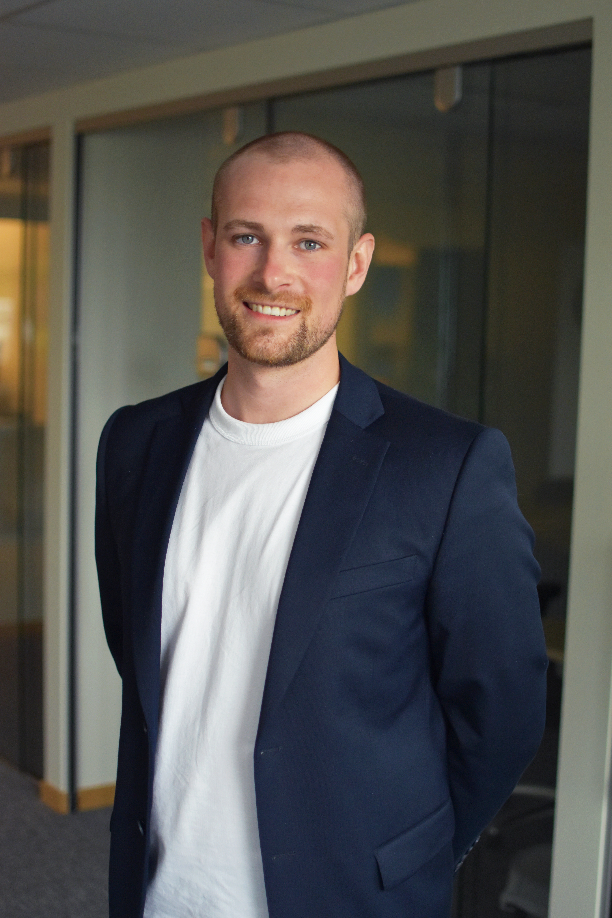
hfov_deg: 25.8
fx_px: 1339
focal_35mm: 52
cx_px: 306
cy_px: 459
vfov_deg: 37.9
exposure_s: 1/1600
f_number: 1.8
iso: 1250
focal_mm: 35
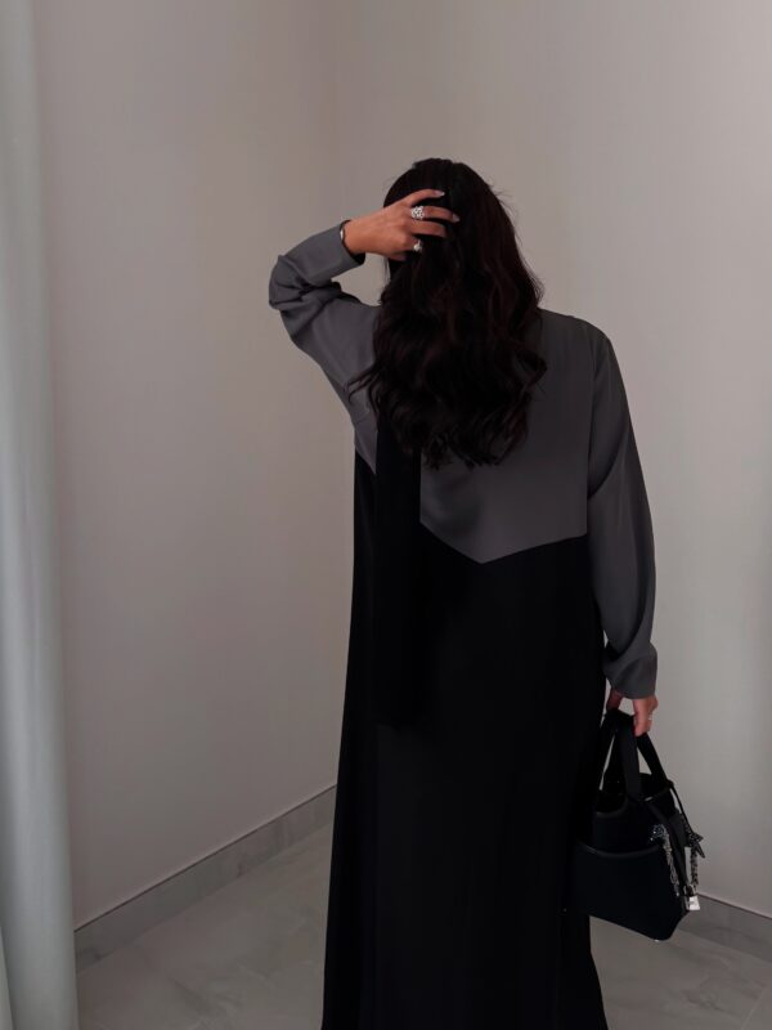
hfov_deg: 56.8
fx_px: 714
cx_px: 386
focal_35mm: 24
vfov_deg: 71.6
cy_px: 515
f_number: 1.78
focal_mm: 6.76
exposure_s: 1/121
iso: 160
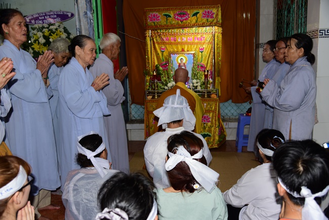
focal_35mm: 31
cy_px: 110
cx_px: 164
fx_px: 283
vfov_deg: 42.4
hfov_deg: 60.3
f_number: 4
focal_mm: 31
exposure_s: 1/60
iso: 320
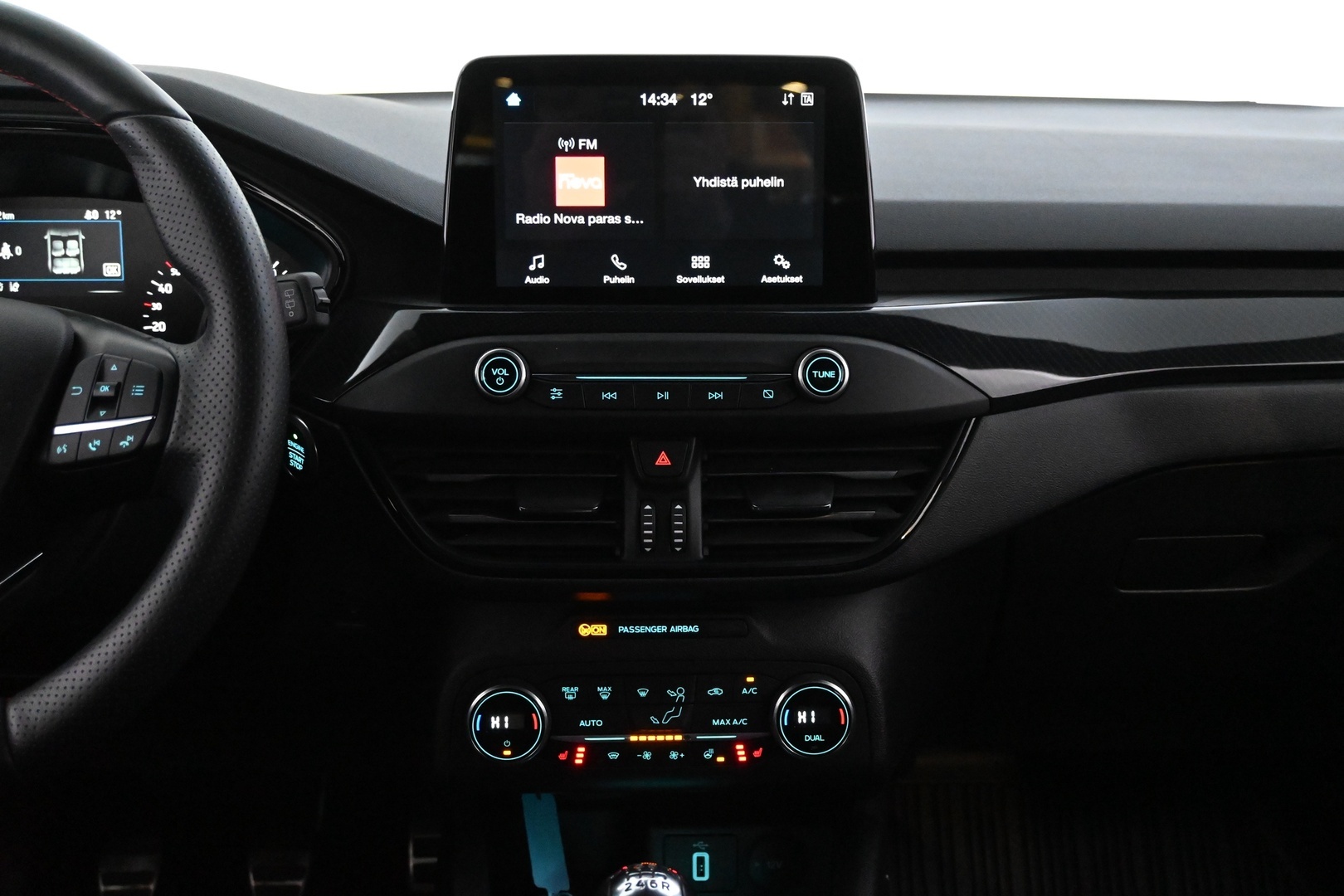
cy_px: 448
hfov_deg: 46.4
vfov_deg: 31.9
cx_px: 672
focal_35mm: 42
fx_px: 1568
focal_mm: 28
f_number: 4.5
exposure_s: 1/50
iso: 8000
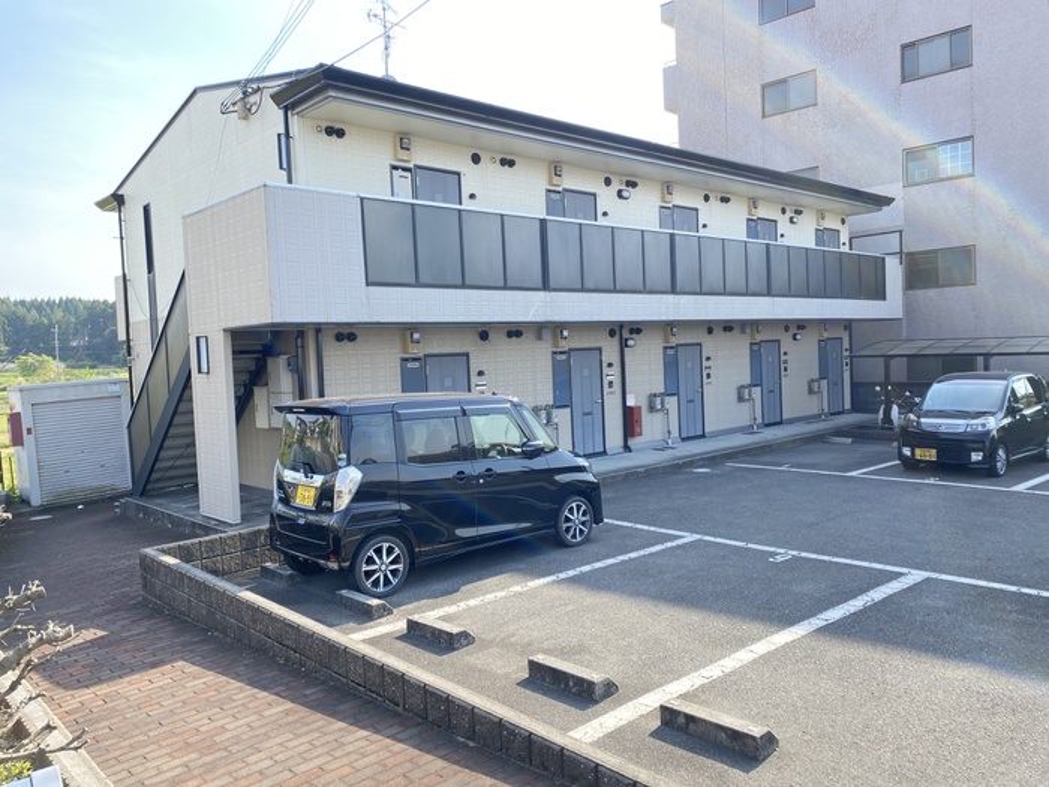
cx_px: 524
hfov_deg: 67.3
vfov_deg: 53.1
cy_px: 394
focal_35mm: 26
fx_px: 788
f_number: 1.8
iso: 32
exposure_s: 1/420
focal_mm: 4.25
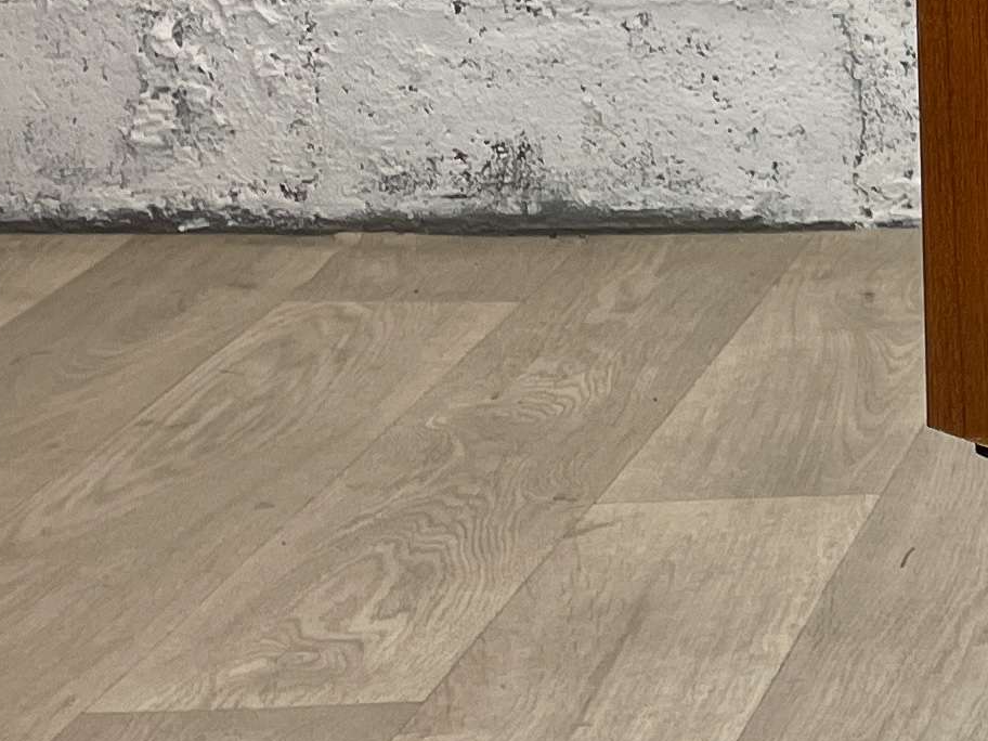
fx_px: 3282
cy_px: -190
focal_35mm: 115
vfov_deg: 12.5
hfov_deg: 15.5
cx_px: 1577
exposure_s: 1/100
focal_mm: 4.2
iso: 64
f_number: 1.6
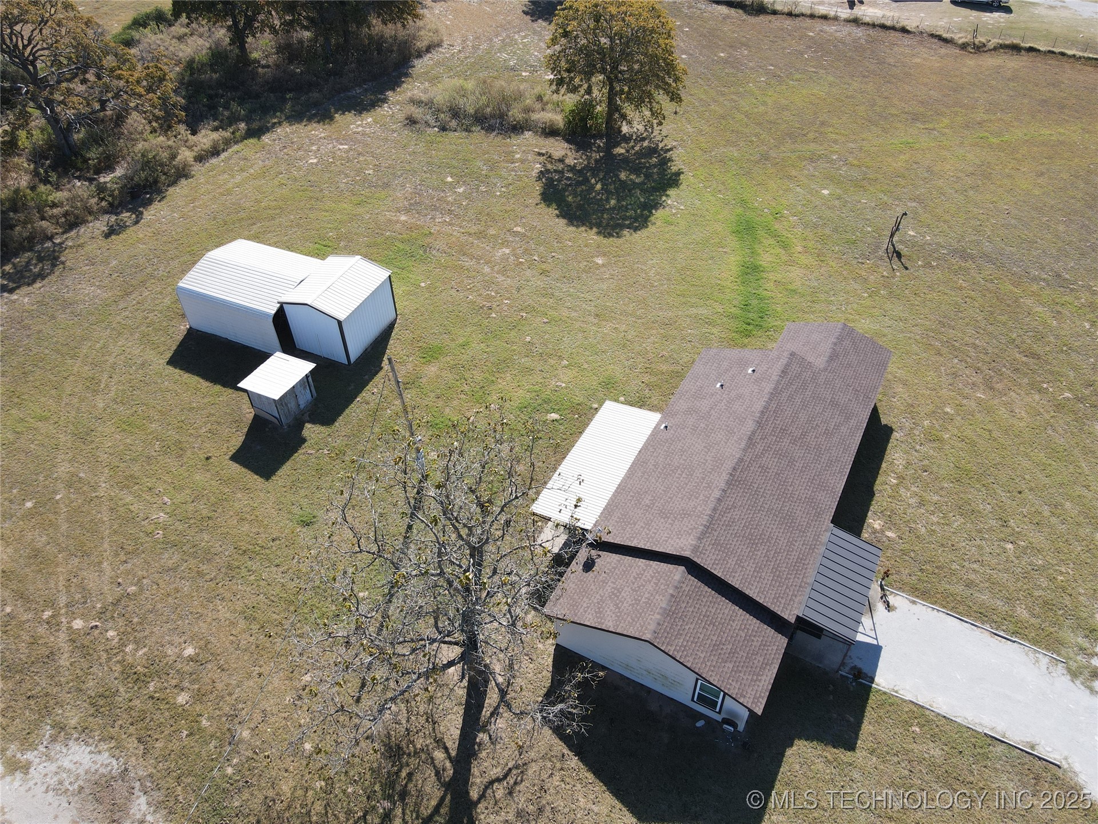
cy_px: 412
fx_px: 761
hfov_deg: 71.6
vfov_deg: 56.8
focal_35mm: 24
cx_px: 549
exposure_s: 1/320
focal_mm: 4.5
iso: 110
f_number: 2.8
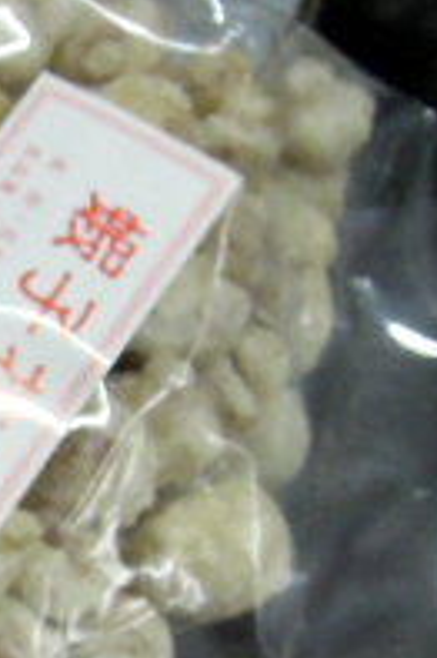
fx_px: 2371
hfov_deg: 9.6
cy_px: 367
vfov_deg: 15.8
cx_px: -507
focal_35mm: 130
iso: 250
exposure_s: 1/30
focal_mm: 4.3
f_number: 2.8
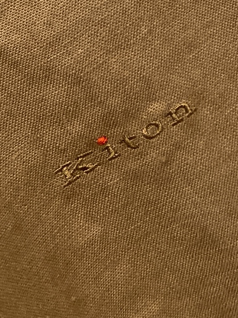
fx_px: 238
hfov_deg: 53.1
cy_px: 159
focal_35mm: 26
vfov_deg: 67.3
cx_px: 119
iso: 125
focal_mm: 4.25
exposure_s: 1/121
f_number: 1.8
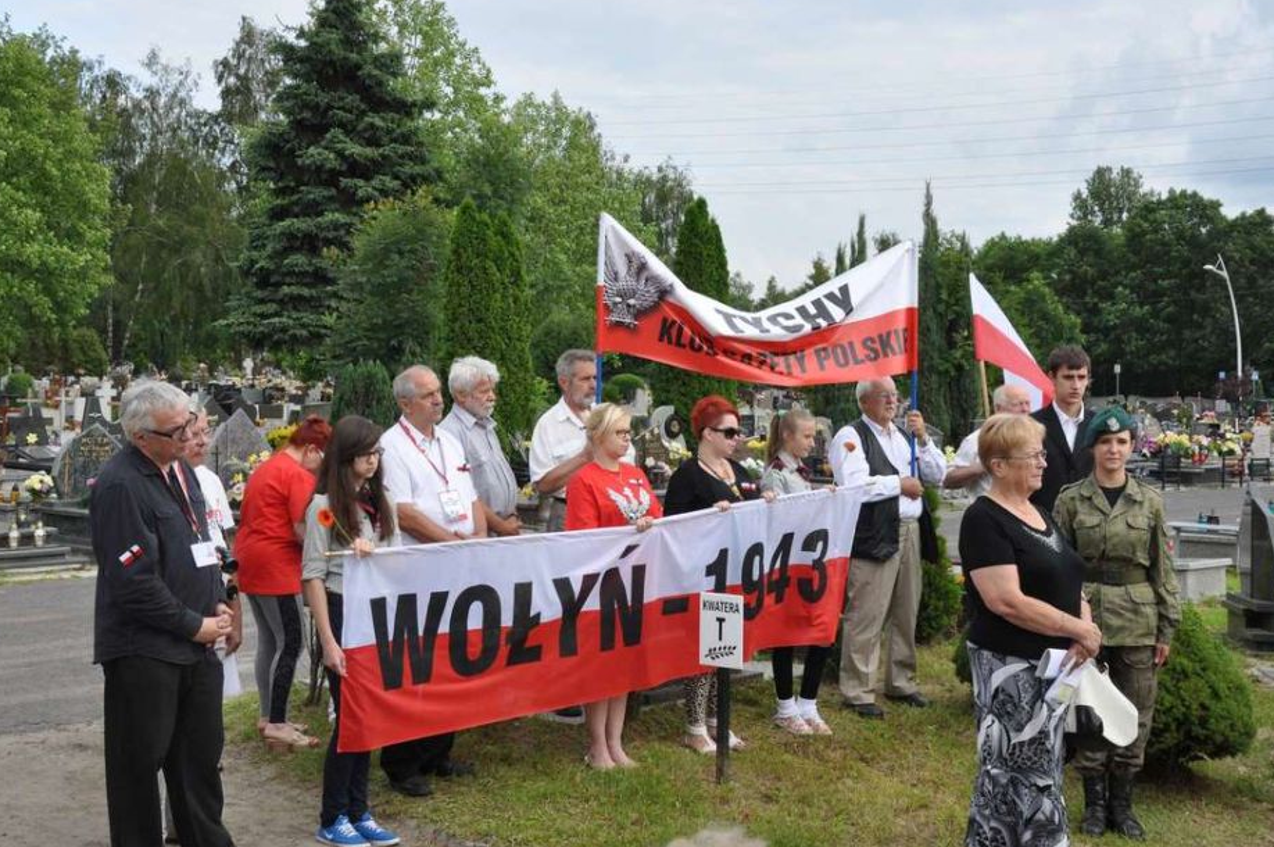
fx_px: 1732
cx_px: 665
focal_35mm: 49
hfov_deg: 40.4
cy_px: 397
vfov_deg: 27.5
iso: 200
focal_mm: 30
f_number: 11
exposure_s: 1/125
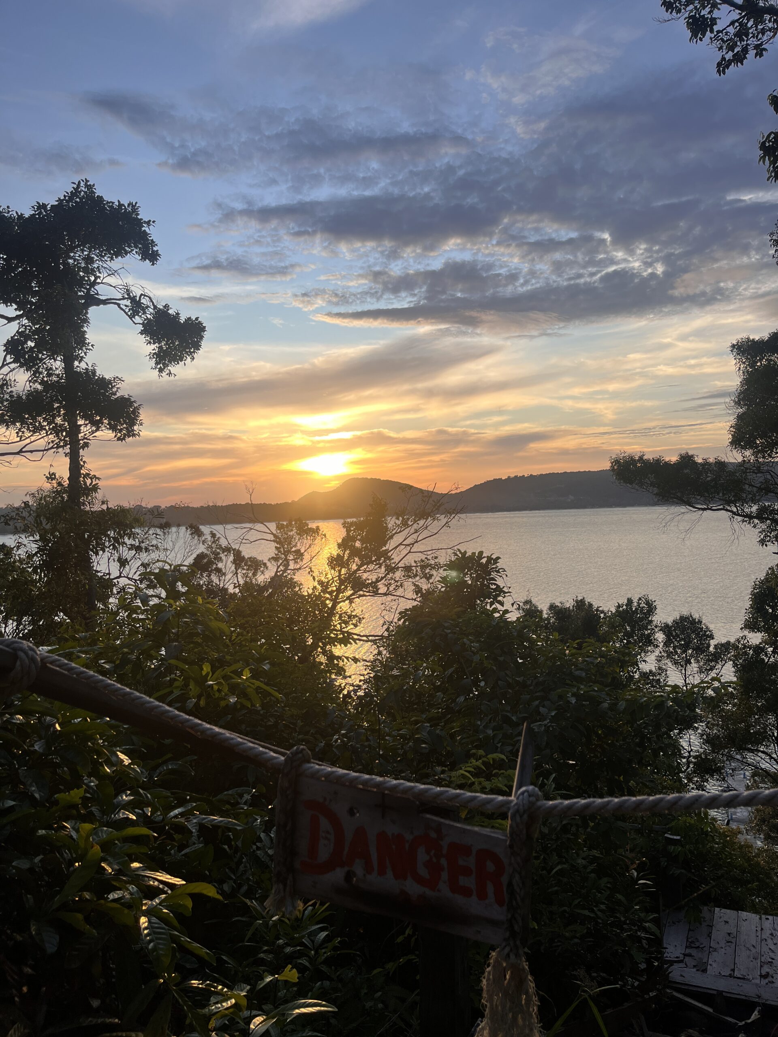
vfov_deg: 67.3
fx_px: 779
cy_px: 518
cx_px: 389
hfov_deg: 53.1
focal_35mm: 26
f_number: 1.6
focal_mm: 5.1
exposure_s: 1/913
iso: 50
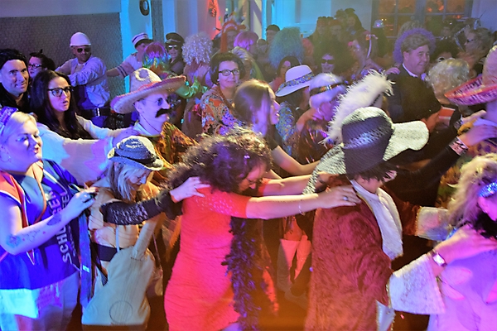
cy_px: 166
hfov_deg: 47.9
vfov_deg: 33.0
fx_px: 559
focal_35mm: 40
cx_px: 248
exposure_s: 1/60
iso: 1600
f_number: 4
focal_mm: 27
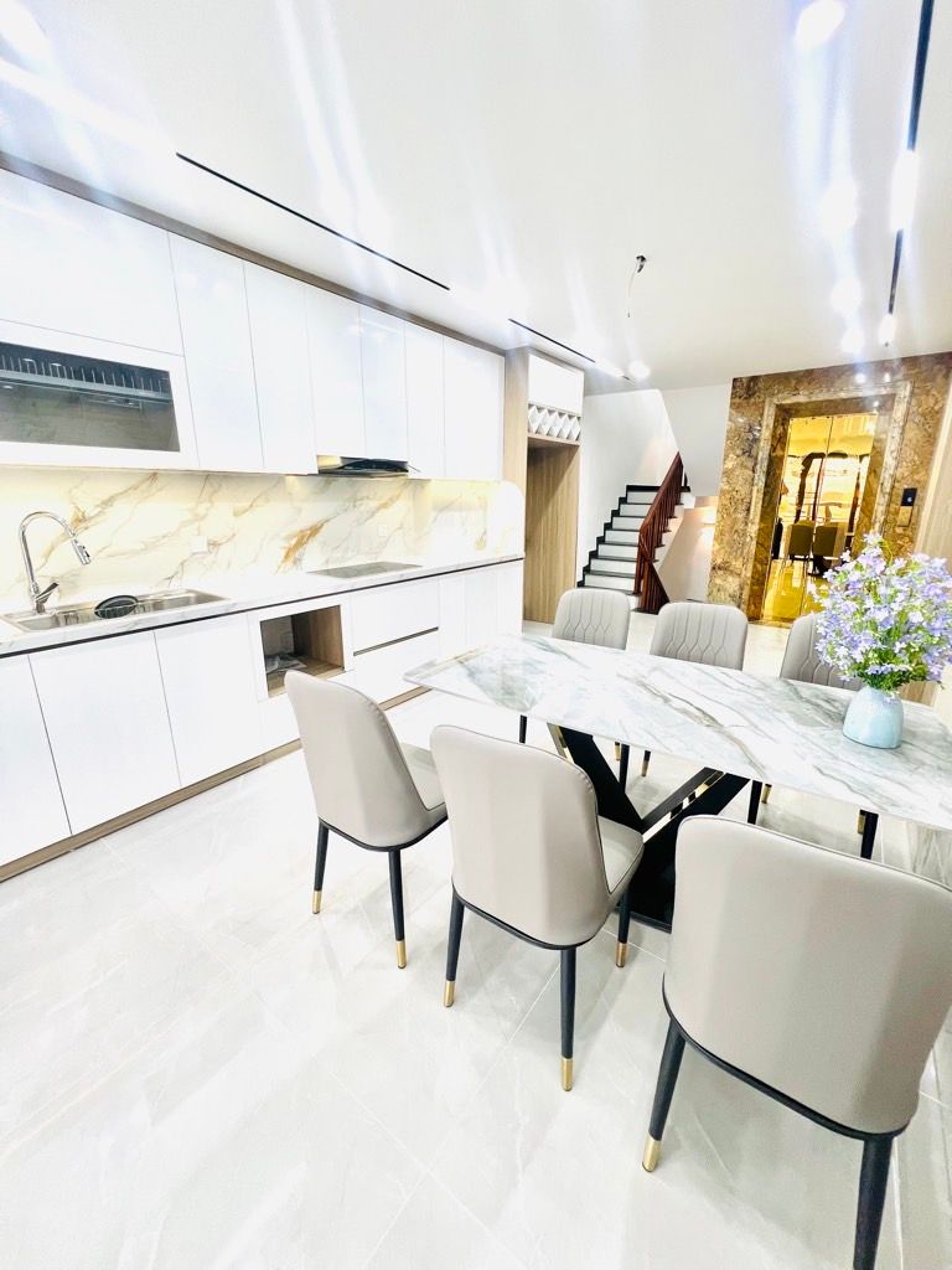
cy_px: 635
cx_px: 476
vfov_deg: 106.2
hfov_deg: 89.9
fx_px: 477
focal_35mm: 13
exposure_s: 1/100
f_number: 1.8
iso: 64
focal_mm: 1.57
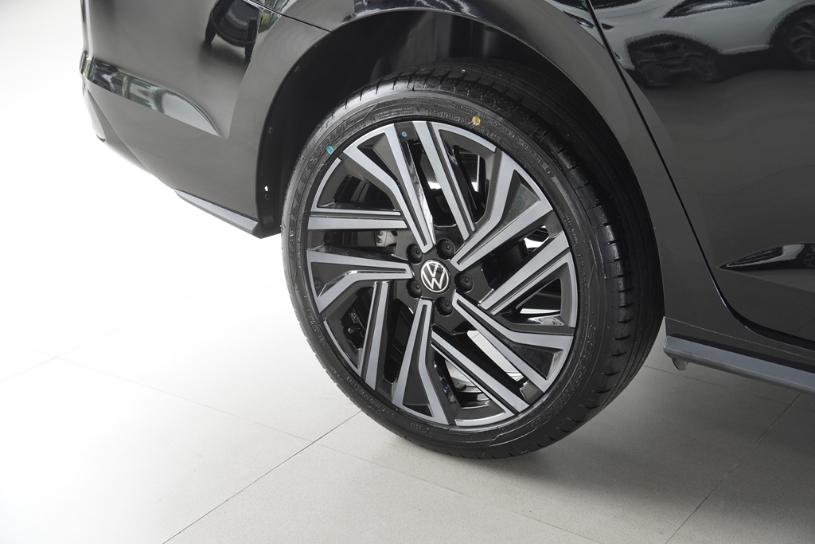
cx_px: 408
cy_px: 272
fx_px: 1324
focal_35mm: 58
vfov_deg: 23.2
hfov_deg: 34.2
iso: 250
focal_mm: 39
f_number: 4
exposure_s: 1/60
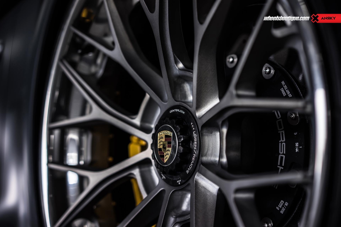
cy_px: 114
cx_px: 170
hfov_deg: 36.2
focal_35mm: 55
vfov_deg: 24.6
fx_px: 521
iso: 100
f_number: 2.5
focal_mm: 55
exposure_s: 1/60
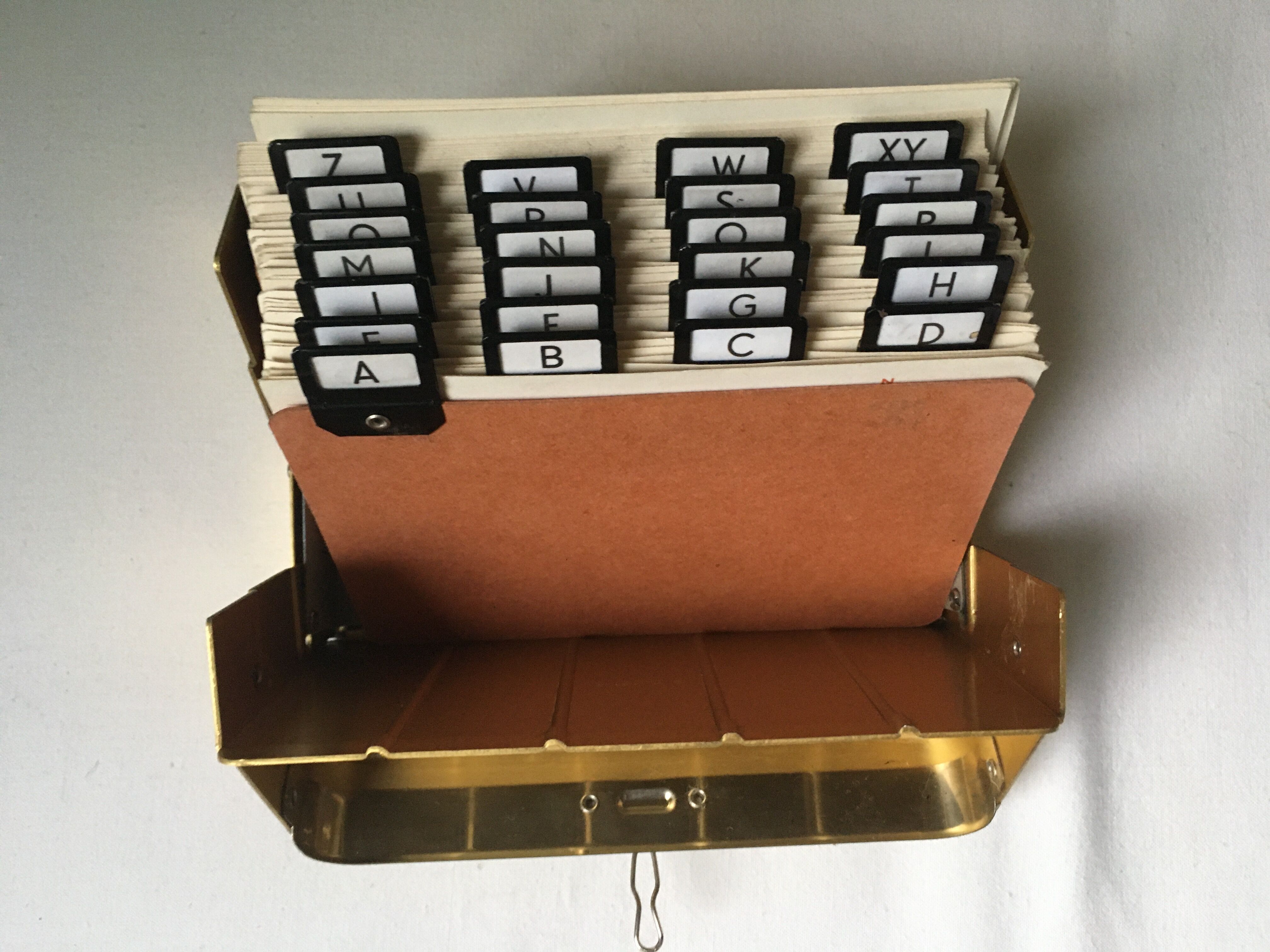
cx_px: 635
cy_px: 476
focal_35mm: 29
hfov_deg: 61.7
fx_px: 1064
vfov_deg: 48.2
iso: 200
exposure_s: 1/33
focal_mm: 4.15
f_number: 2.2
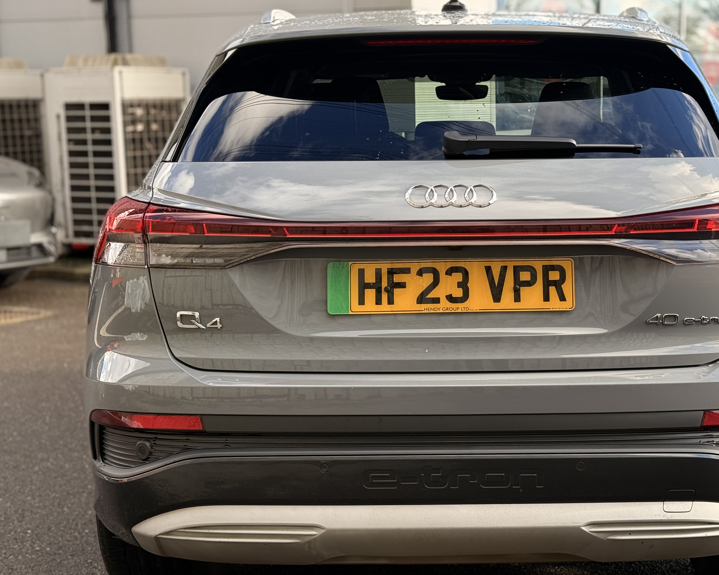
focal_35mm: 64
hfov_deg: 29.4
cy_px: 285
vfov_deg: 23.8
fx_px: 1362
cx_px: 467
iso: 64
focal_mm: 6.76
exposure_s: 1/601
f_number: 1.78
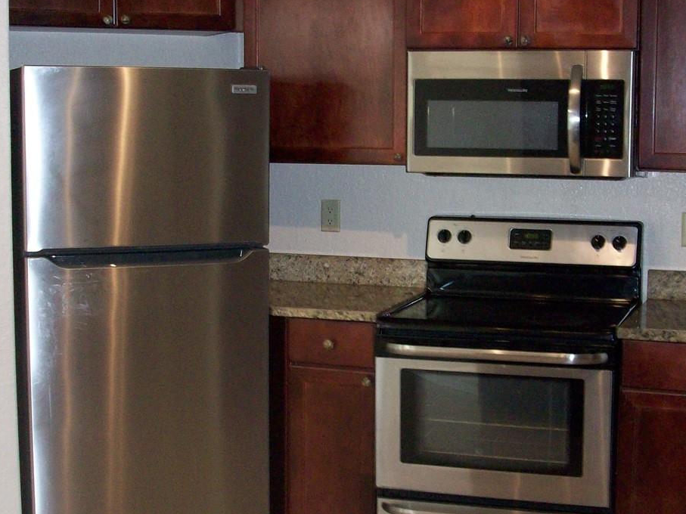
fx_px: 1189
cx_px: 449
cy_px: 207
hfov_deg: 32.0
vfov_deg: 24.4
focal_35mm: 60
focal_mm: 5.7
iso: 160
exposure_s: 1/60
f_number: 2.8
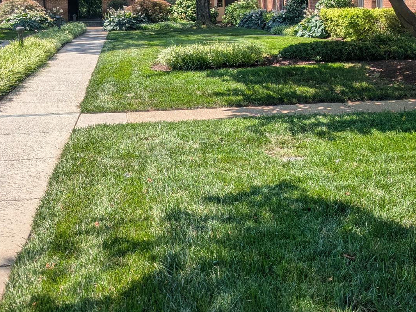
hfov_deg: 40.4
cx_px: 299
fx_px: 553
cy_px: 62
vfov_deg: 30.7
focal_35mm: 46
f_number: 1.68
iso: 26
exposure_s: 1/654
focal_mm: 6.9
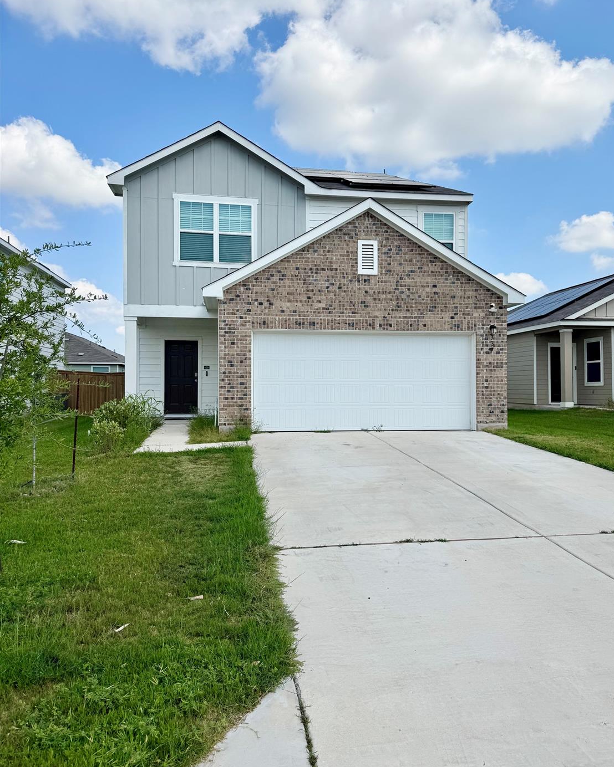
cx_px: 319
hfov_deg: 54.9
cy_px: 370
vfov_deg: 66.0
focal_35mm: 26
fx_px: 591
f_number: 1.78
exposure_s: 1/7092
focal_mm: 6.76
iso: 80
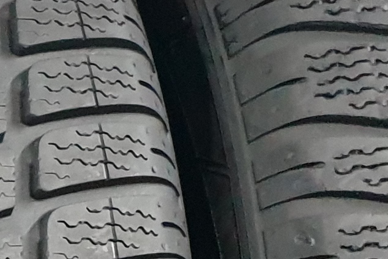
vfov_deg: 7.8
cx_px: -490
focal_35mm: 172
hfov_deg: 10.5
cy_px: 393
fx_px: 1854
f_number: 1.5
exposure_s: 1/25
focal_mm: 4.3
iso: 320
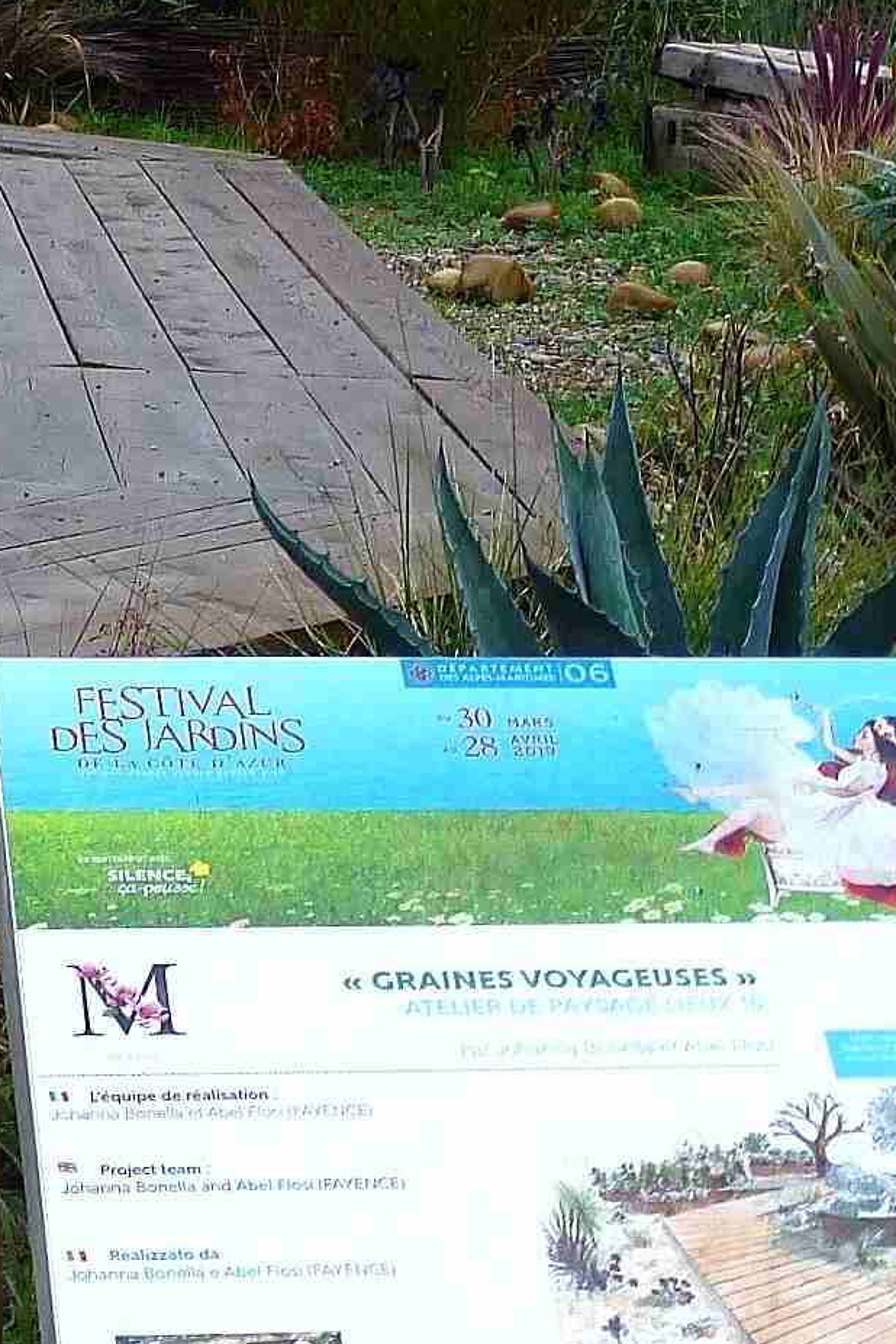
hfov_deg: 12.0
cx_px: -90
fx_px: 4181
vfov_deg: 18.2
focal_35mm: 112
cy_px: 518
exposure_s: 1/200
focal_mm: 6.8
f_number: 3.8
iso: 100
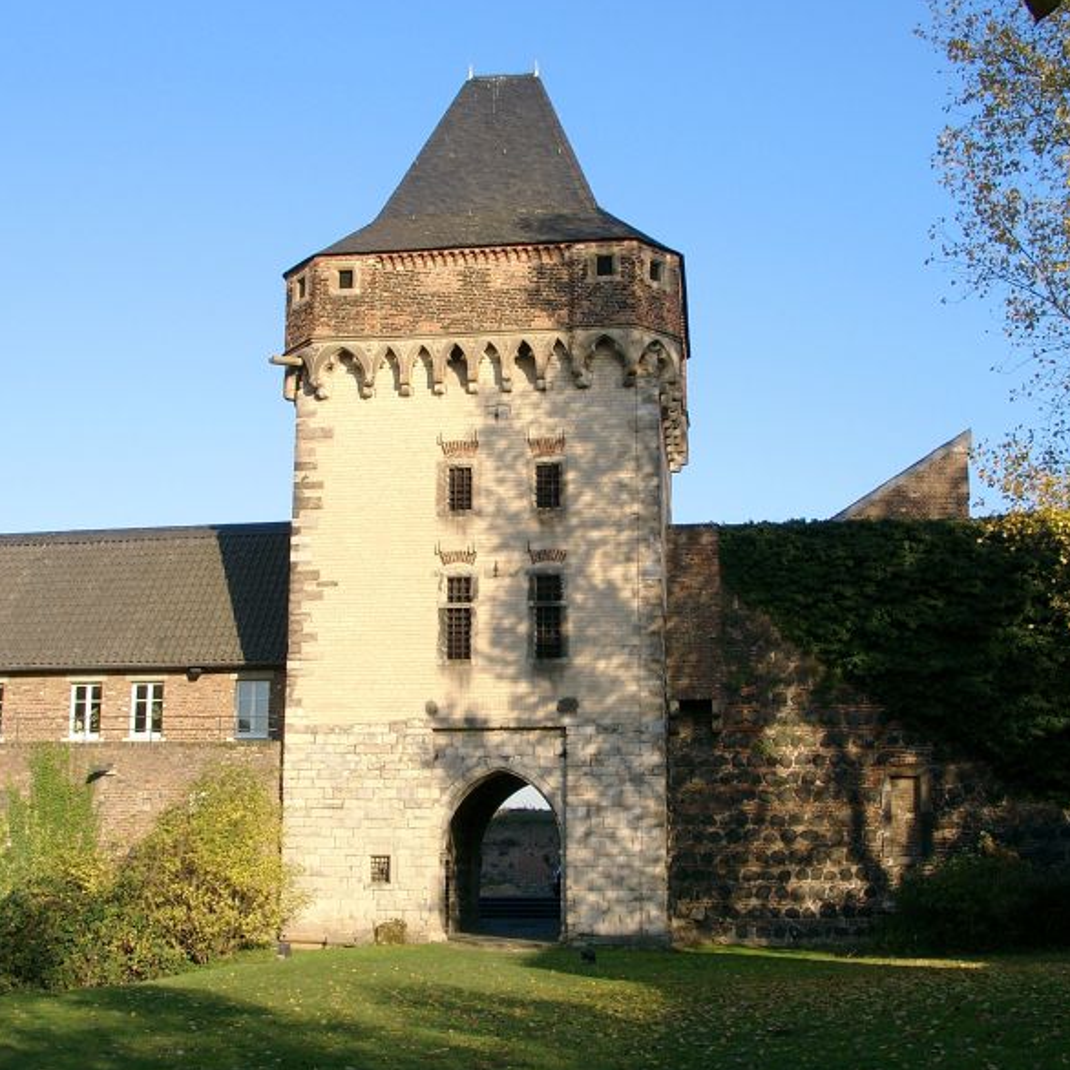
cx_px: 537
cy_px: 528
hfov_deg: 40.9
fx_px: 1434
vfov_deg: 40.9
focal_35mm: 41
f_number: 4
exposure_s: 1/367
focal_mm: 7.13
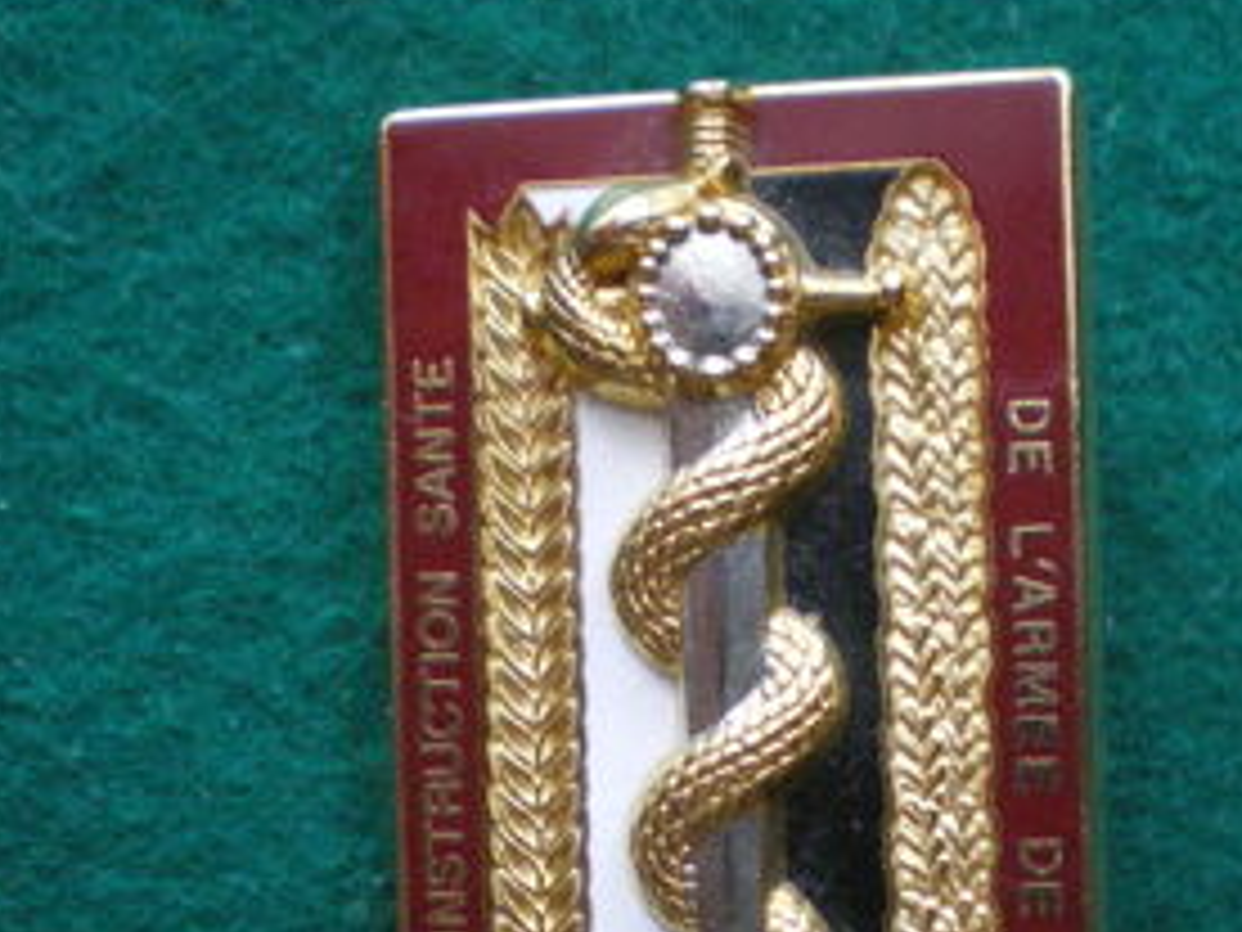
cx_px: 684
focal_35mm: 66
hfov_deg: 29.4
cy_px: 779
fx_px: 2368
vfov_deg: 21.9
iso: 400
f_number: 3.1
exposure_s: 1/30
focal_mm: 6.3
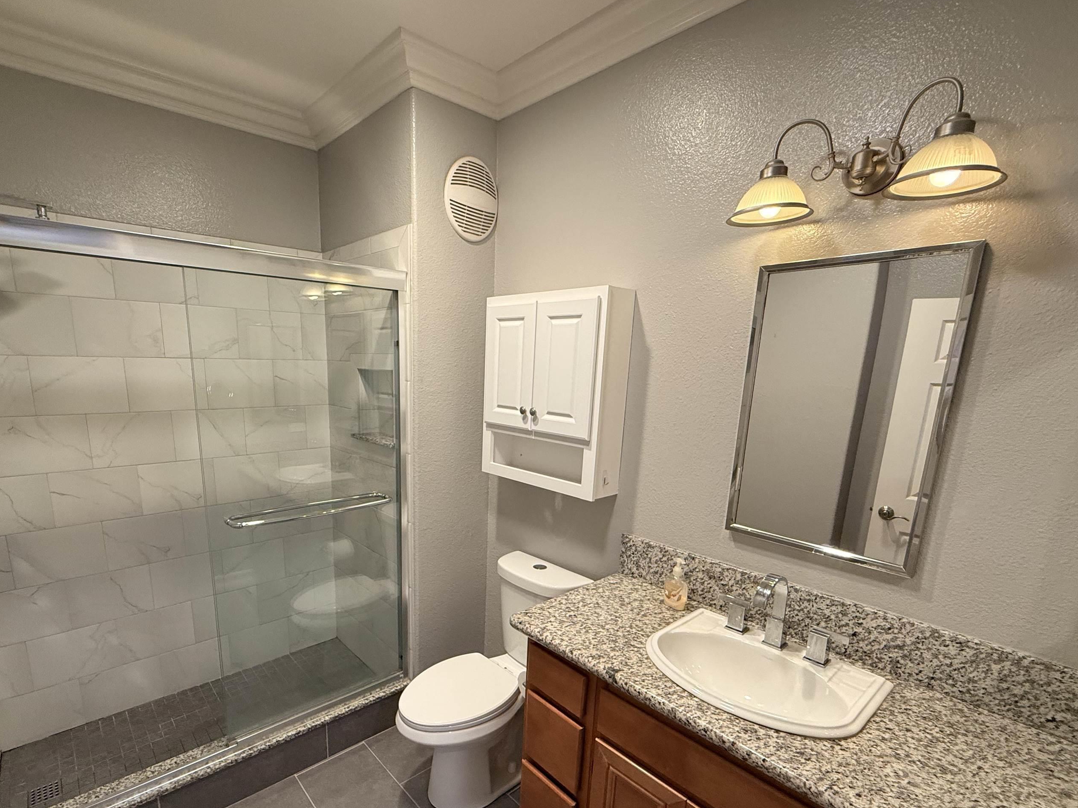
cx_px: 481
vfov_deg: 74.0
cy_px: 478
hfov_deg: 90.7
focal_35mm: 17
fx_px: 529
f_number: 2.2
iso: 250
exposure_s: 1/120
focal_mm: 2.22
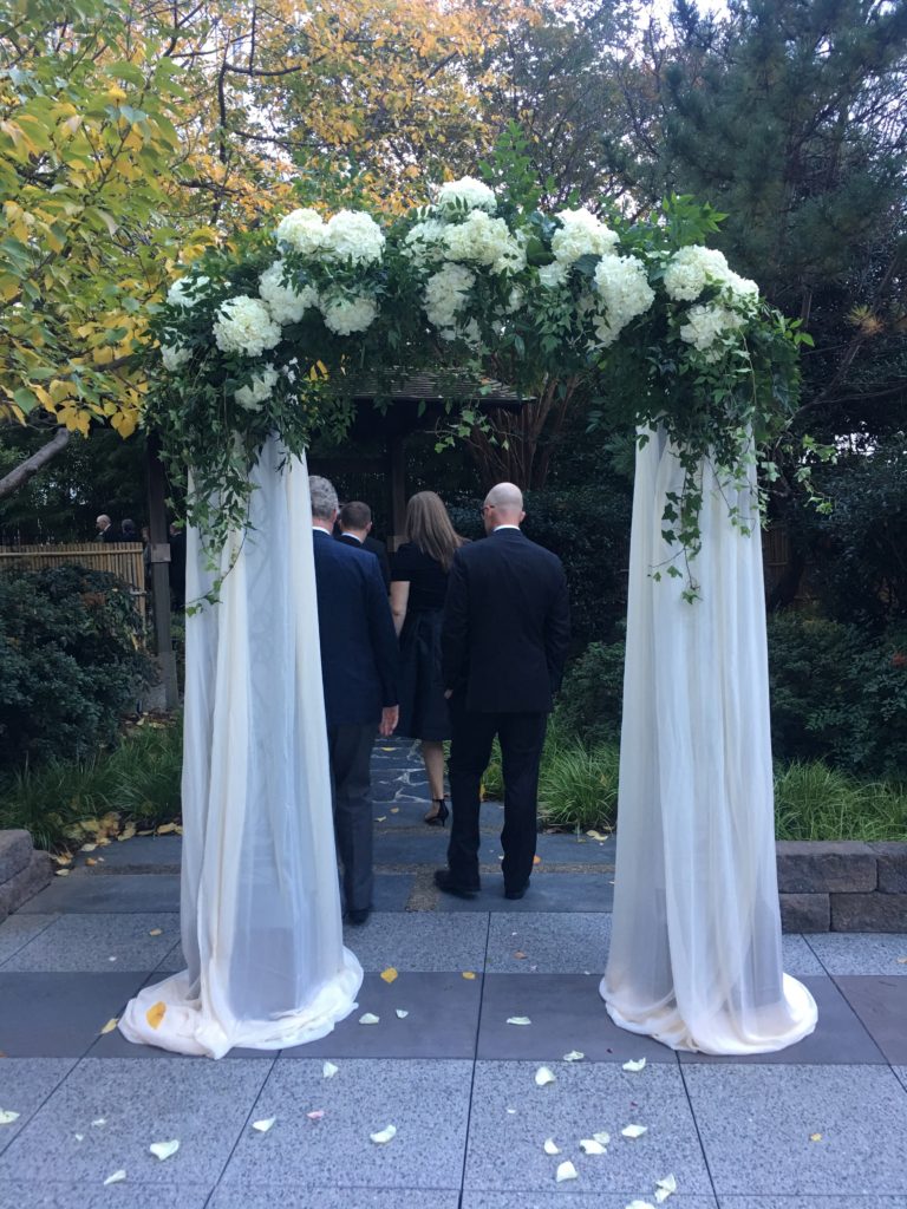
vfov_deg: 61.7
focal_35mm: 29
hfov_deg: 48.2
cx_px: 454
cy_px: 604
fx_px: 1013
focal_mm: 4.15
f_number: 2.2
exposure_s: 1/15
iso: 32
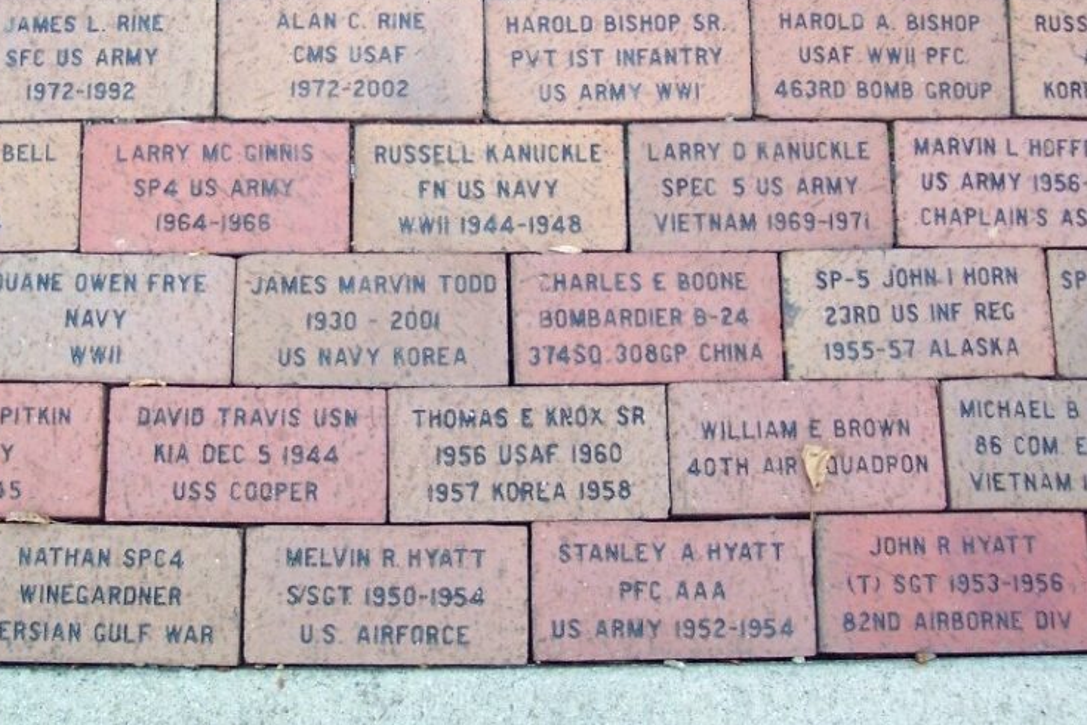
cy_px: 236
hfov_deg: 37.4
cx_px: 453
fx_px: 1601
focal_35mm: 53
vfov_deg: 25.4
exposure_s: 1/30
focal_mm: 8
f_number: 2.8
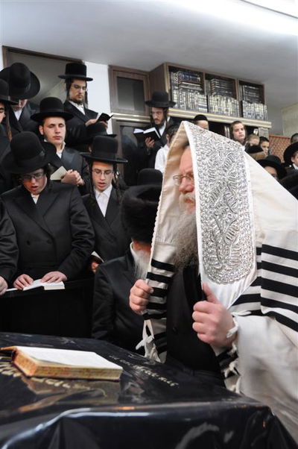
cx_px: 149
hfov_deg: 39.9
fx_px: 411
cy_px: 224
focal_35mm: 33
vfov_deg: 57.3
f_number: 4
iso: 640
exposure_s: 1/60
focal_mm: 22
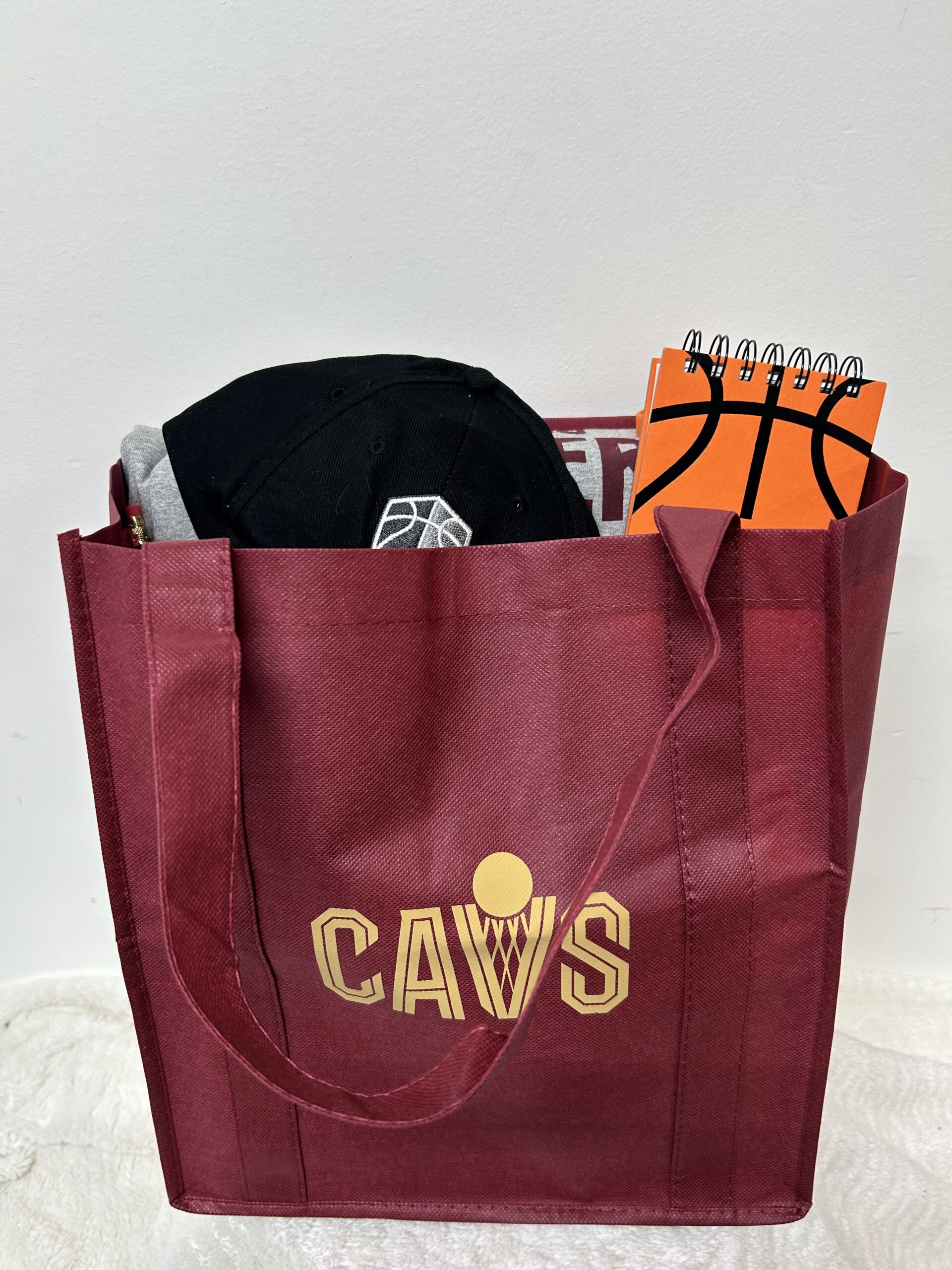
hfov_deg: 53.1
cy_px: 635
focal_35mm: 26
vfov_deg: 67.3
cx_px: 476
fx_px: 953
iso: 80
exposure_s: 1/60
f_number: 1.5
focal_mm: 5.7
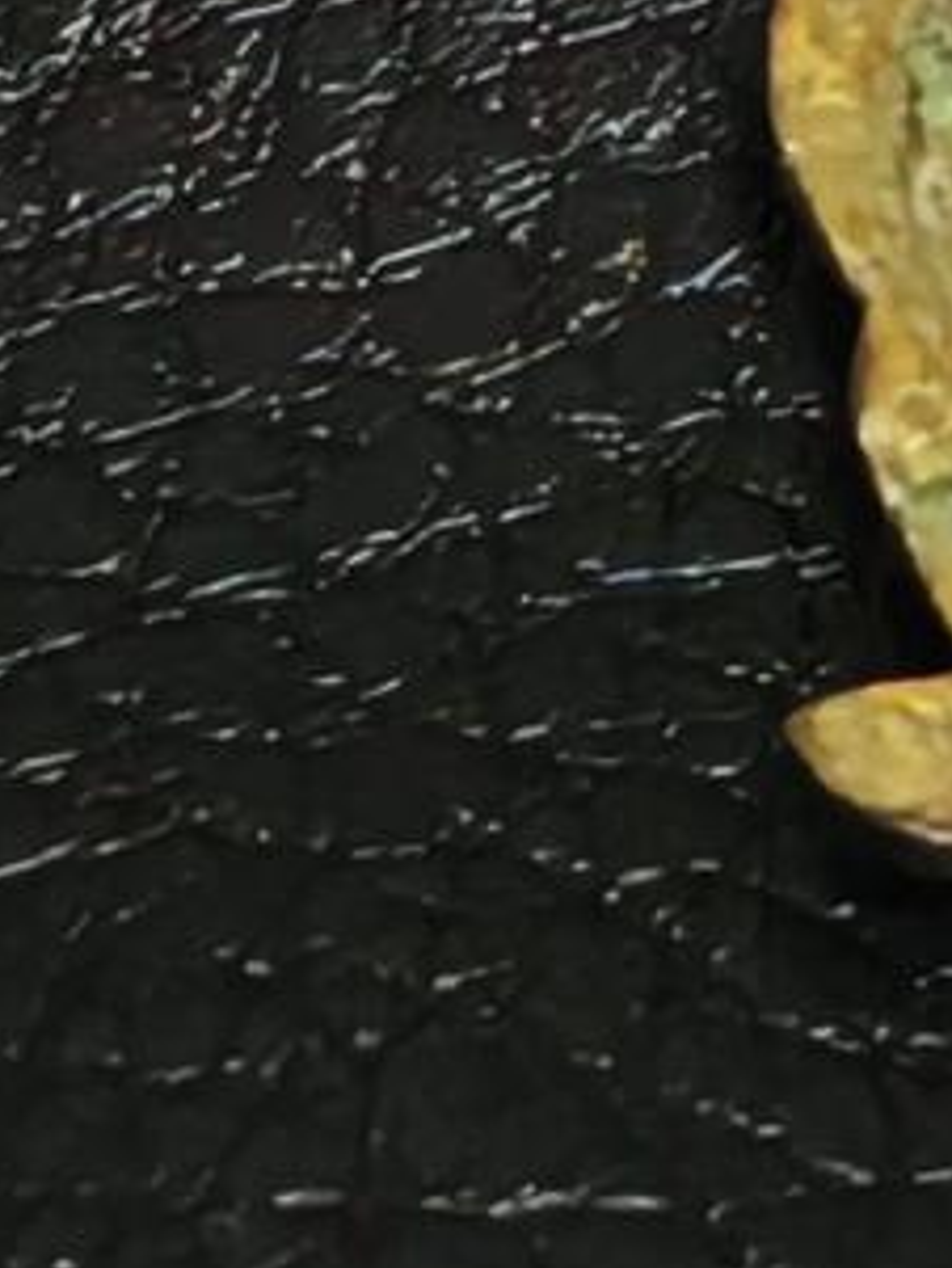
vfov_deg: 3.5
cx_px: 771
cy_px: 337
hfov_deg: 2.6
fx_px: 20813
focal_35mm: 568
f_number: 1.6
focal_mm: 7.62
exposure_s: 1/50
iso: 800
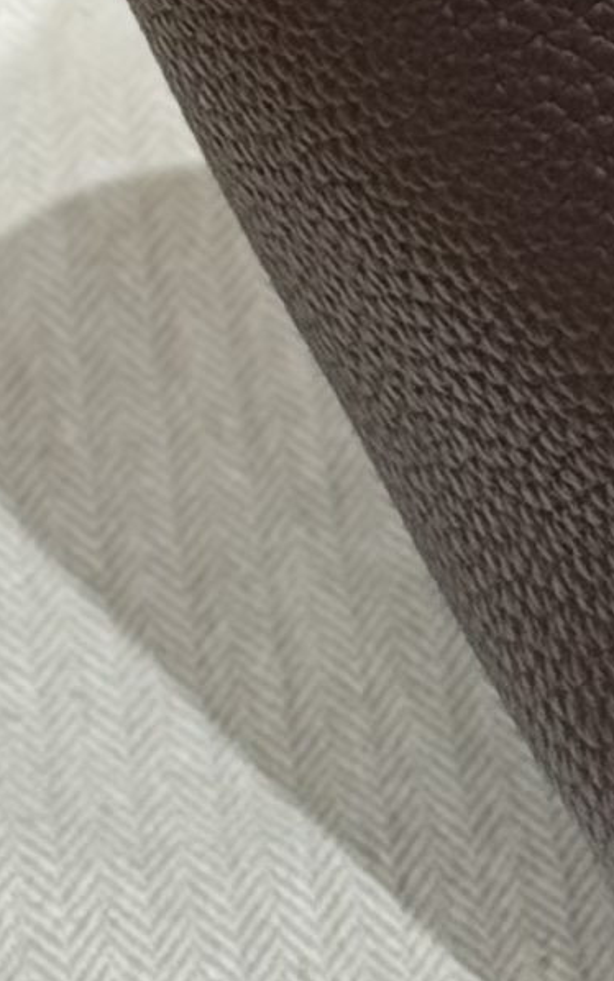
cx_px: 1322
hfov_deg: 3.8
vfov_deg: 6.0
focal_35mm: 343
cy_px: -1047
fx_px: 9179
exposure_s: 1/50
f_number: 1.78
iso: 64
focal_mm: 6.76
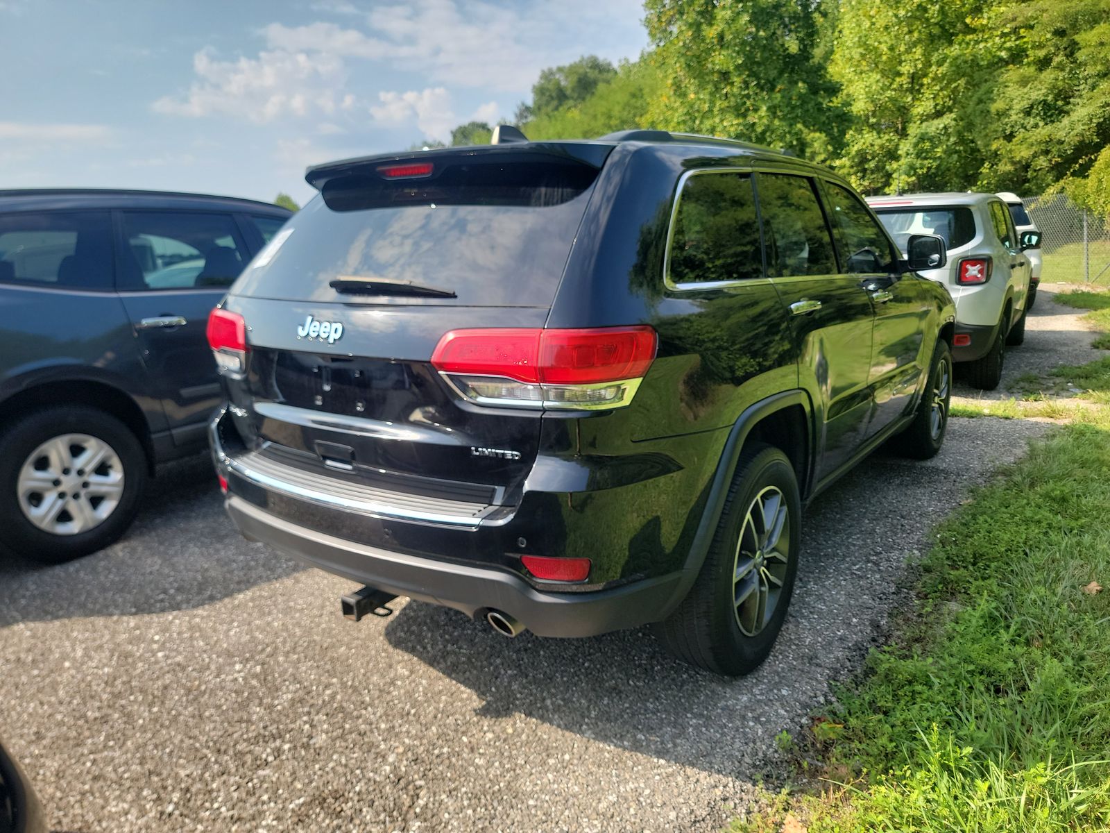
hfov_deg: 71.6
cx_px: 555
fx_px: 770
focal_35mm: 24
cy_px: 416
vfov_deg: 56.8
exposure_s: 1/426
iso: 50
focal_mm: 6.7
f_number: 1.8
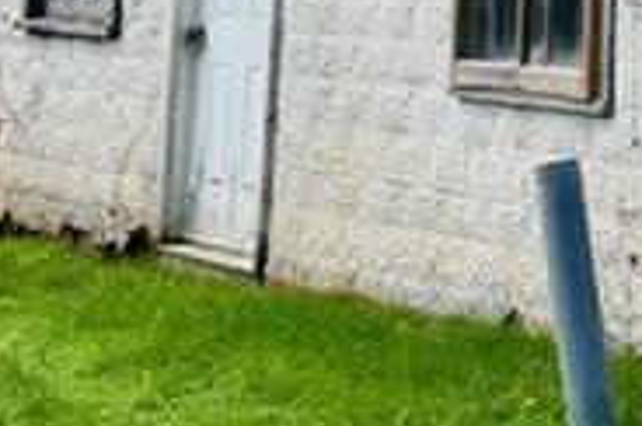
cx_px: 1441
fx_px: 1937
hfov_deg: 14.2
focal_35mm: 109
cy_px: -393
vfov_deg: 11.4
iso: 100
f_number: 8
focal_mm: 13
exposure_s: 1/250
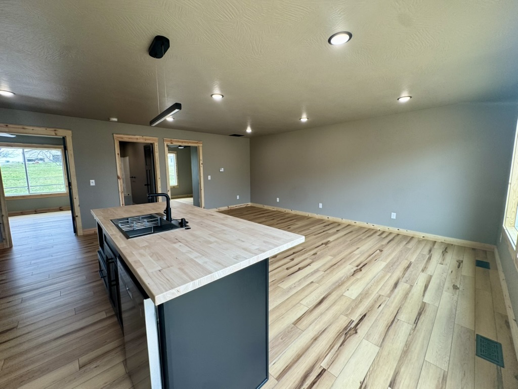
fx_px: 209
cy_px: 194
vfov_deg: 85.7
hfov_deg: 102.1
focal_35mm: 14
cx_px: 259
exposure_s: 1/120
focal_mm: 2.22
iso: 100
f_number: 2.2
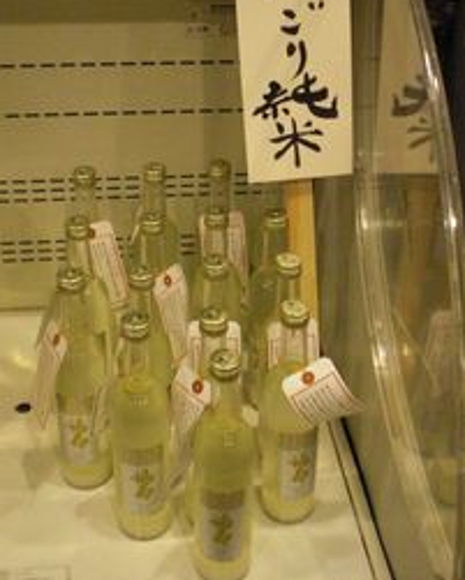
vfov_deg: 36.3
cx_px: 244
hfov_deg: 29.7
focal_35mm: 51
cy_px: 200
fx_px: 877
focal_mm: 6.3
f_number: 3.1
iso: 800
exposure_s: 1/30
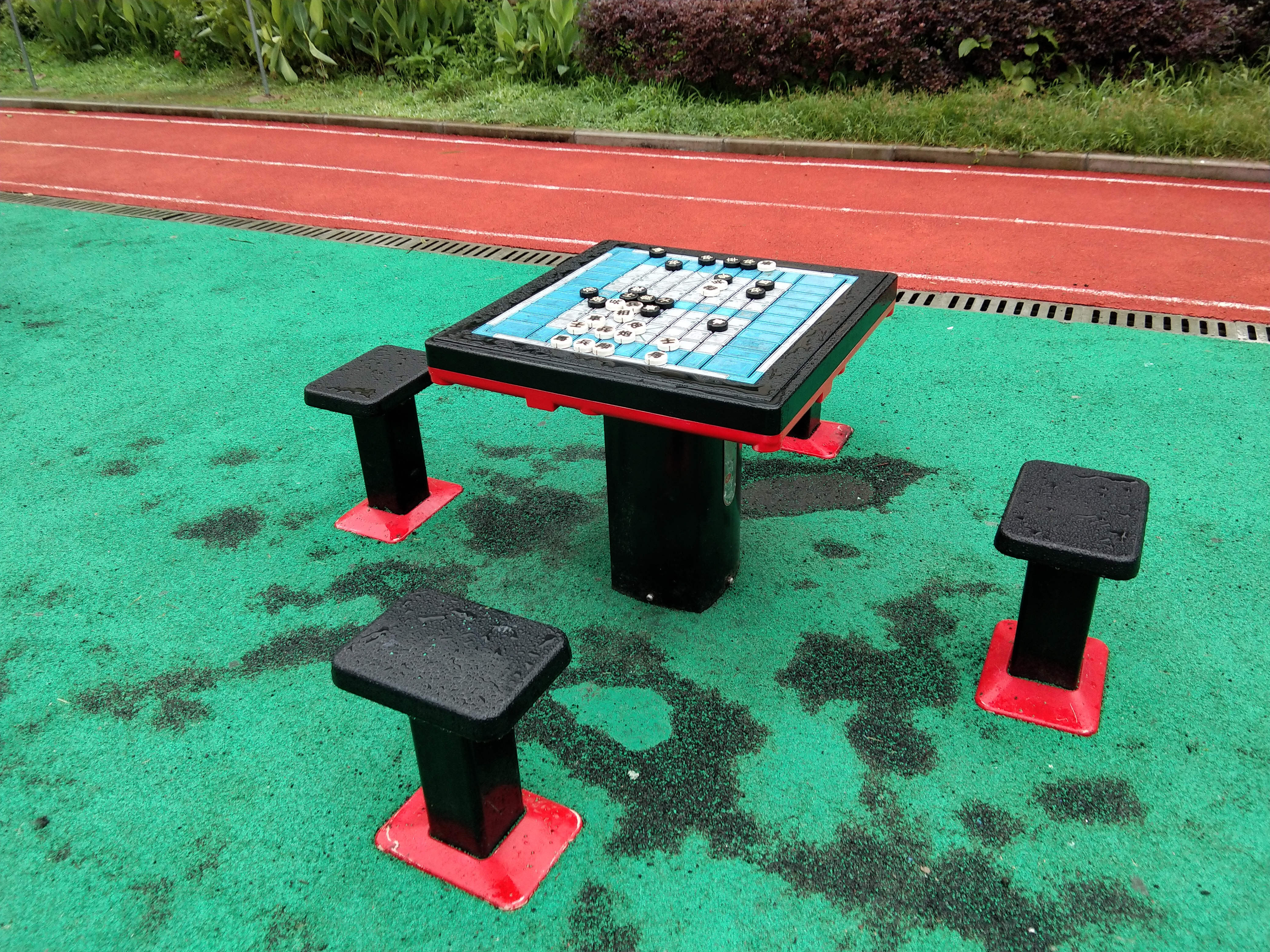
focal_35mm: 31
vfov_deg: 45.4
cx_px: 635
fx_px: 1137
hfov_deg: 58.4
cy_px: 476
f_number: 2.2
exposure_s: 1/50
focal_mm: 3.69
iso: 80
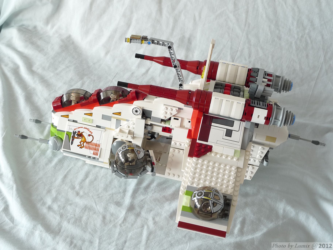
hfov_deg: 33.8
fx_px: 548
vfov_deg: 25.7
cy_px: 125
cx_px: 166
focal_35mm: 57
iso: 80
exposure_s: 1/2.5
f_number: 4.5
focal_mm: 12.1
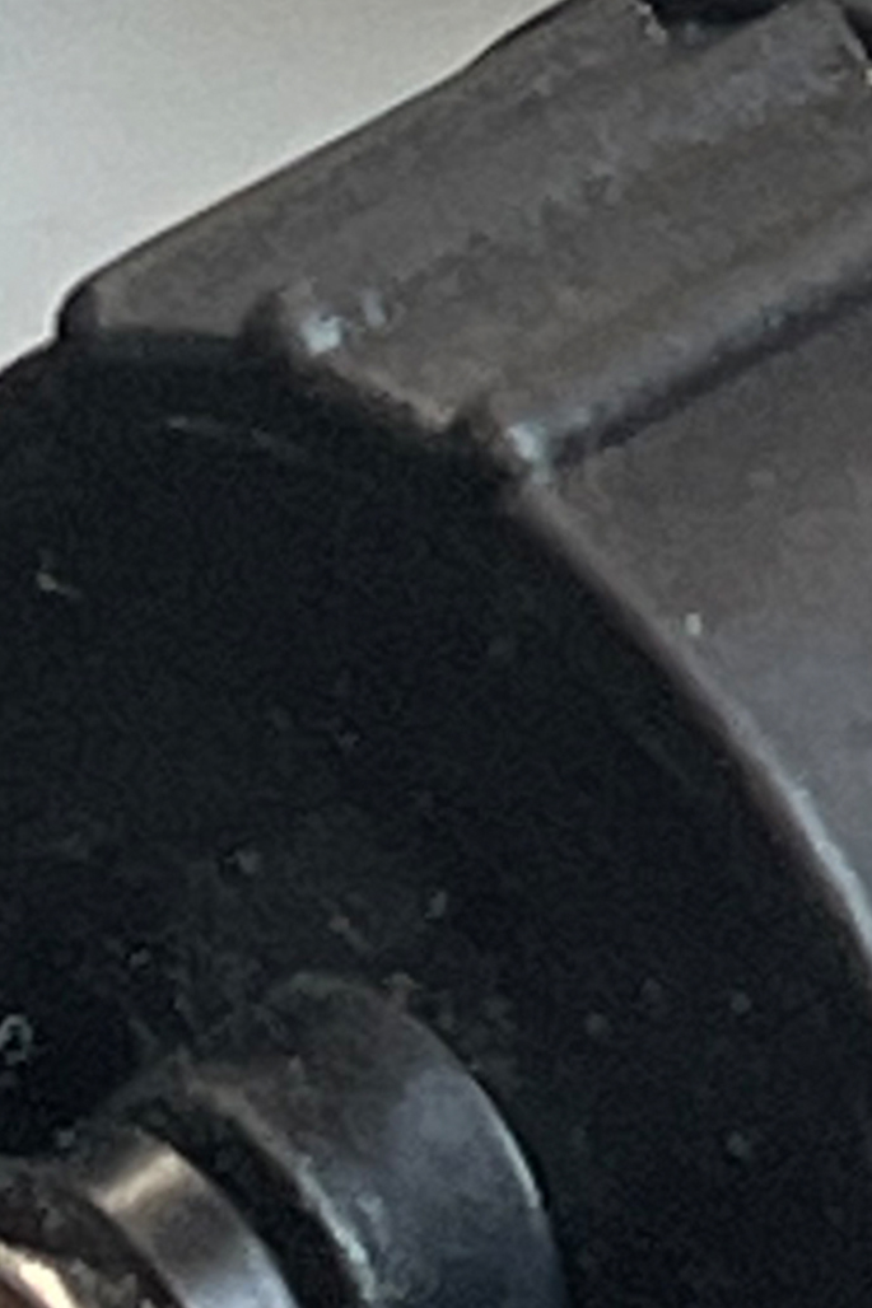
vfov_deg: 6.4
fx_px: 11666
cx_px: 1180
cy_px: -277
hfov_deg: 4.3
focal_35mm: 321
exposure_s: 1/160
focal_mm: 55
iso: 1250
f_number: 4
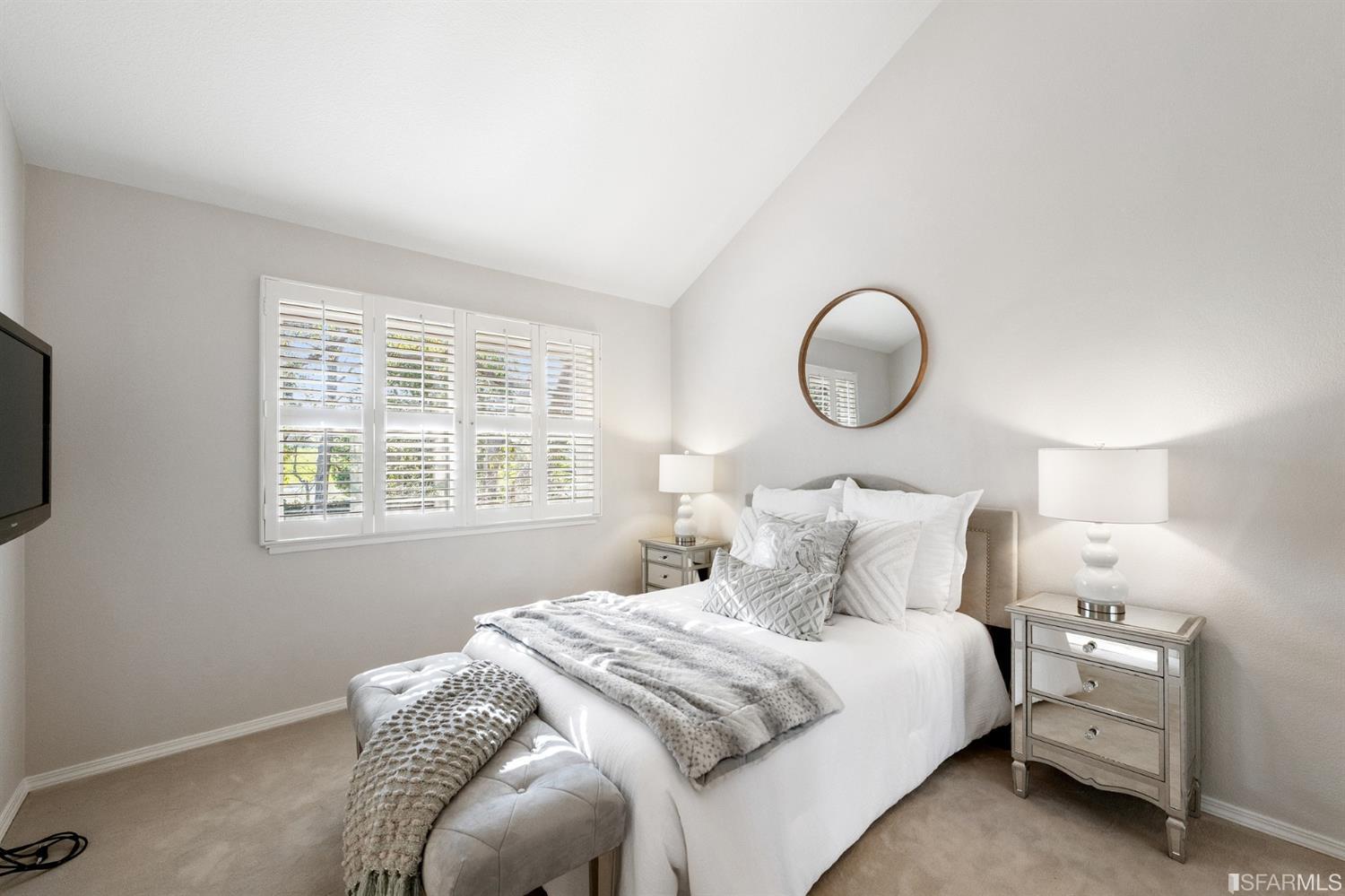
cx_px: 672
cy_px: 448
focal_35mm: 15
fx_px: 560
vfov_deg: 77.3
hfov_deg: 100.4
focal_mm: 15
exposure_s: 1/40
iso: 400
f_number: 8
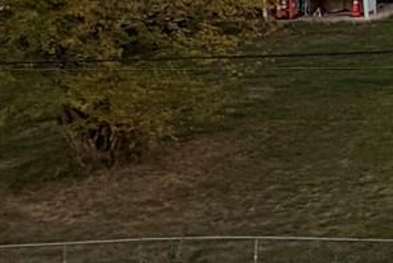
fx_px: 1092
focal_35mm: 100
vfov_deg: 13.2
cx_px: 1089
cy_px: -74
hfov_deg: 12.4
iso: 80
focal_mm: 2.22
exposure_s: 1/121
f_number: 2.2
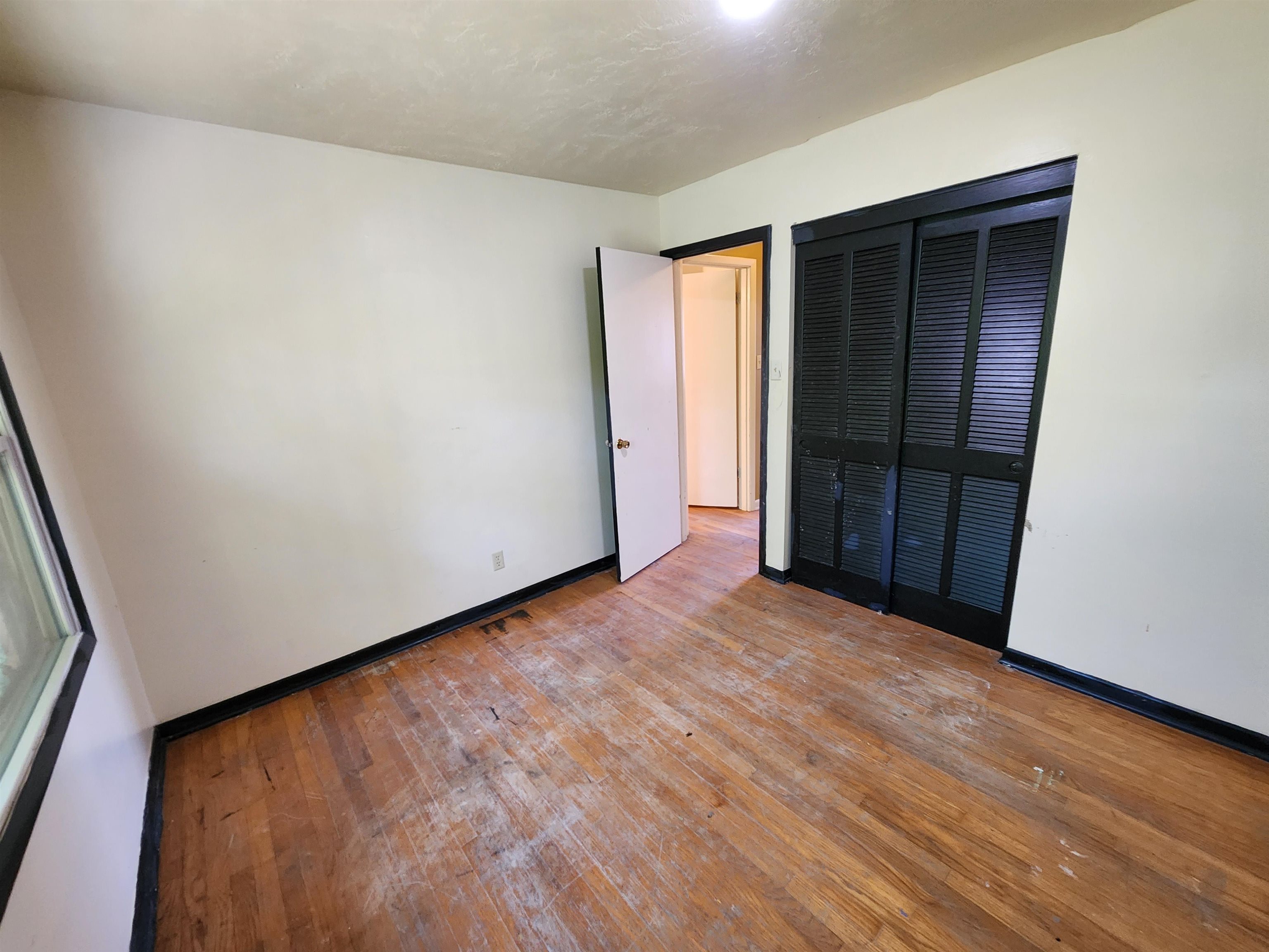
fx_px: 477
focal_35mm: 13
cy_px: 476
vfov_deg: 89.9
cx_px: 634
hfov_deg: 106.2
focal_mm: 2.2
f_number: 2.2
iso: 400
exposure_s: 1/40
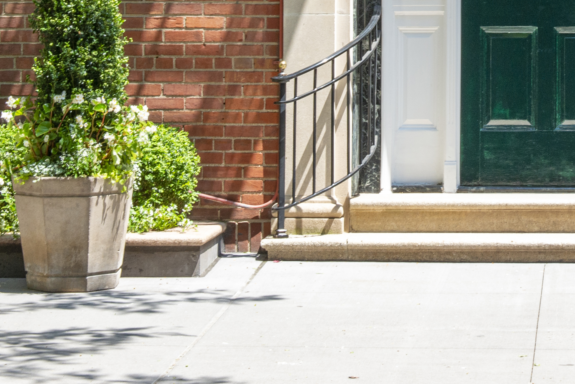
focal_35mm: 167
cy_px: -242
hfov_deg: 12.2
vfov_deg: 8.0
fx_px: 2668
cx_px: 572
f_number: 11
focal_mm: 48
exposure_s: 1/100
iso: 320
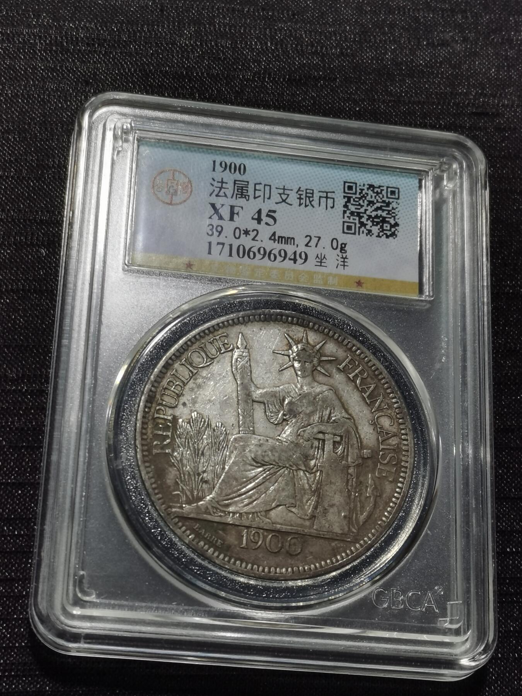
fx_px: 1508
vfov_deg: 26.0
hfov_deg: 19.6
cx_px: 261
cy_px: 348
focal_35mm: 75
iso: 50
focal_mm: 5.58
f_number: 1.8
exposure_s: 1/119
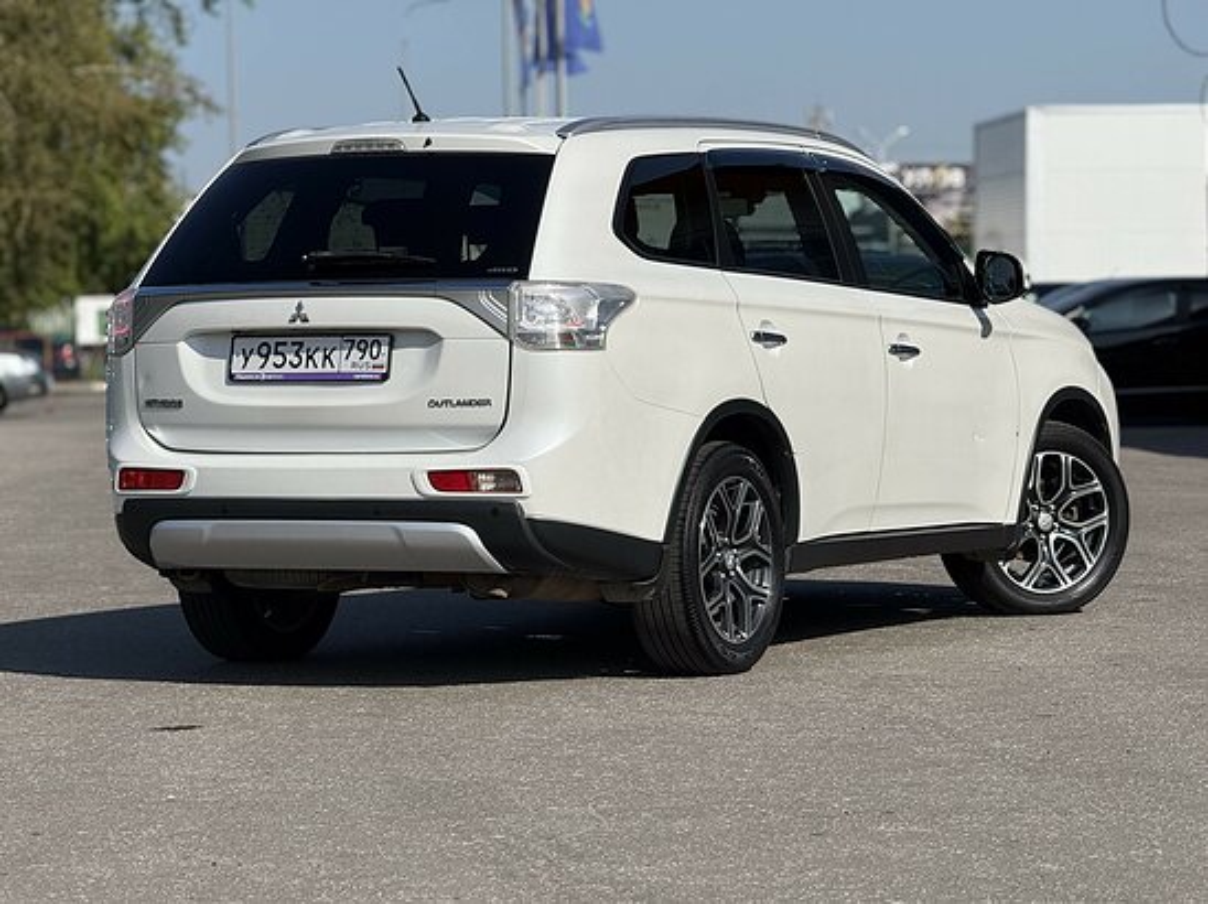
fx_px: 4184
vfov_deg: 12.3
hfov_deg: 16.4
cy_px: 452
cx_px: 604
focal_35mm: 120
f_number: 2.8
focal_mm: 15.66
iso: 64
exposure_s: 1/3344
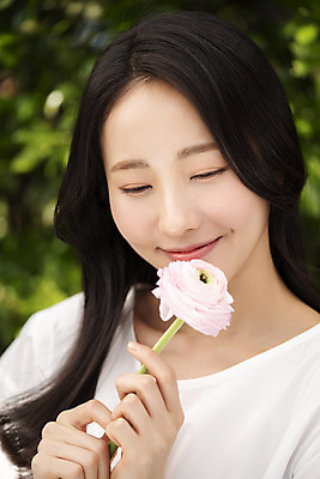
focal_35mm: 105
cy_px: 240
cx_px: 160
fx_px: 1399
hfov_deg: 13.1
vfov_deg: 19.4
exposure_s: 1/400
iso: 100
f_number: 4
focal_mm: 105
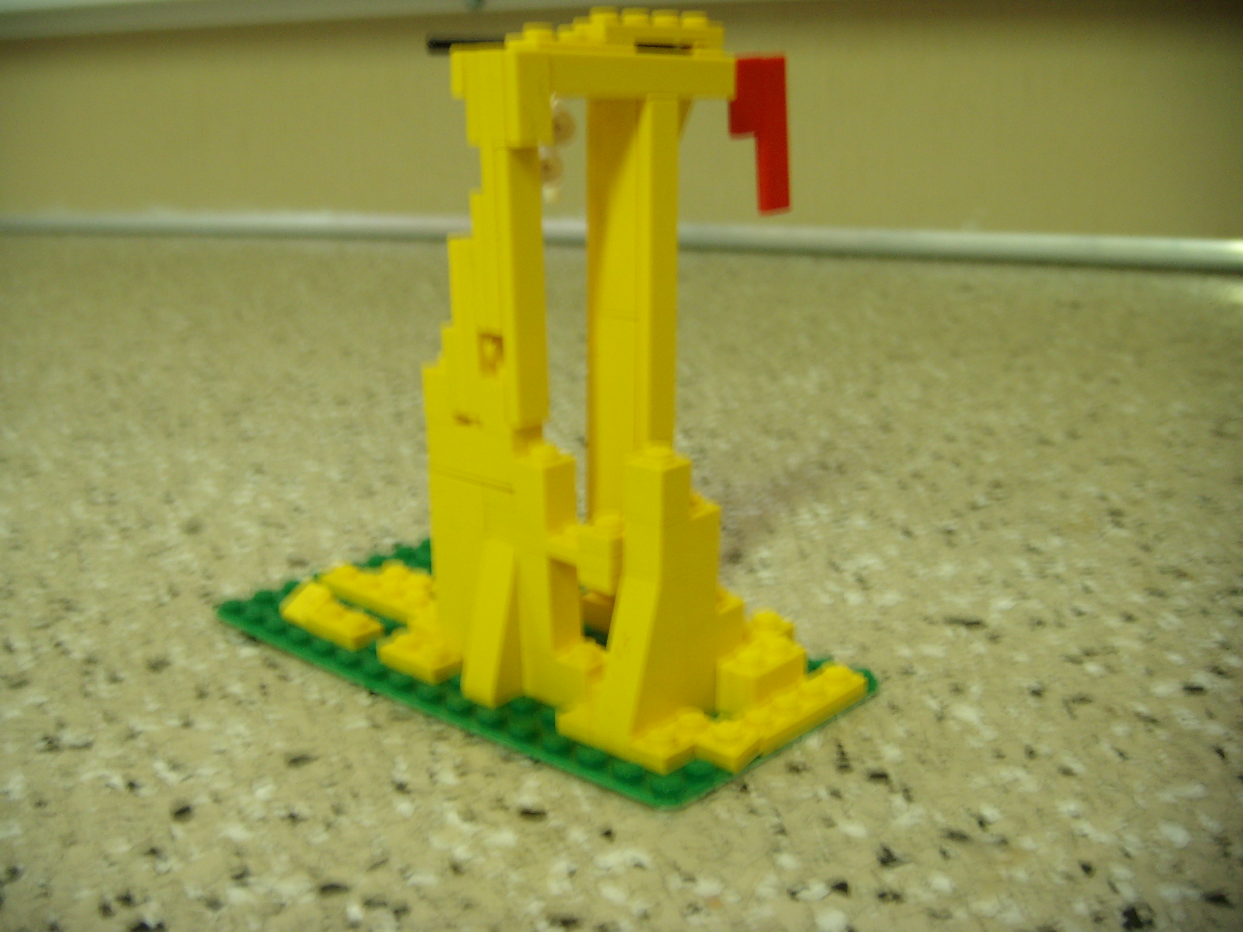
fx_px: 1365
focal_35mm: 38
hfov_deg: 49.0
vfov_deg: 37.7
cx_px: 622
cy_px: 466
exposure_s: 1/4.86
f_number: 3.5
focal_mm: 6.4
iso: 100
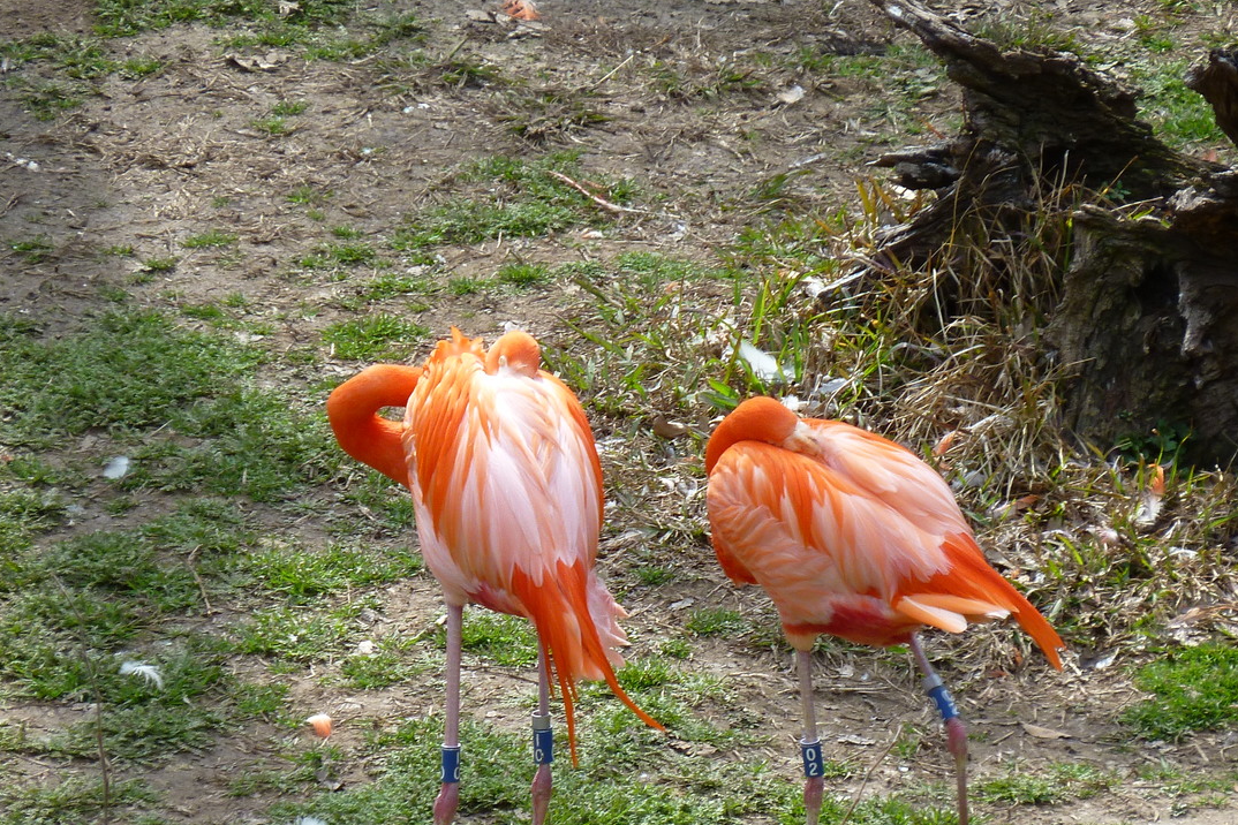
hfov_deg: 6.6
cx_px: 589
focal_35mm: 310
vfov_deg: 4.4
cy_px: 509
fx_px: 10660
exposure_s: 1/125
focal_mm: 36
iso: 125
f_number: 5.9
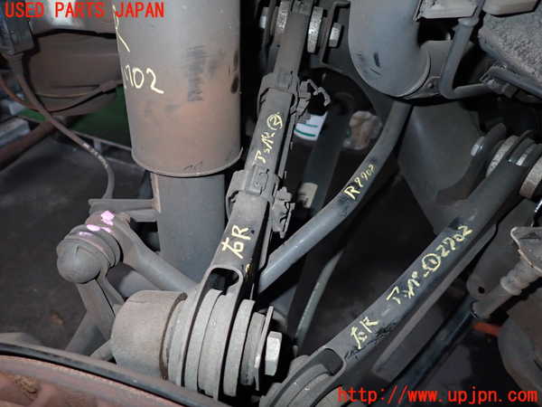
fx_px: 391
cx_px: 271
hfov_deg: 69.4
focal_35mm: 25
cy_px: 204
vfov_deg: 54.9
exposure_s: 1/100
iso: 400
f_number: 5.6
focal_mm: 4.5
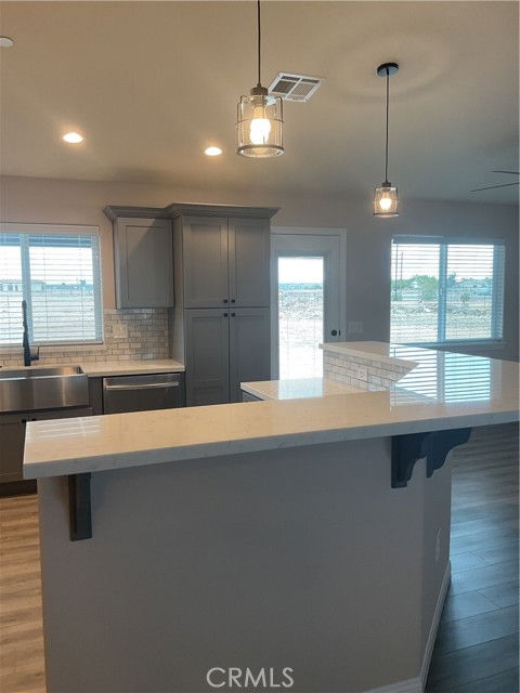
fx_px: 581
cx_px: 260
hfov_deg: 48.2
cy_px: 346
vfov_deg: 61.7
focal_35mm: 29
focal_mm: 3
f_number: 1.8
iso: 40
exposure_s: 1/60
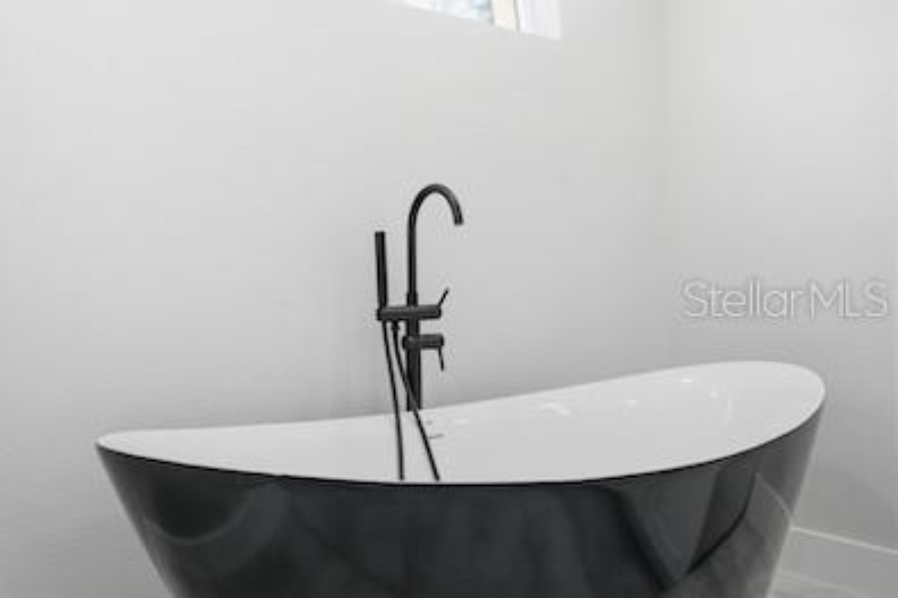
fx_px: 873
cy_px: 299
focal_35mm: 35
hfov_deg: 54.5
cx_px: 449
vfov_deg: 37.8
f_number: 7.1
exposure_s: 1/800
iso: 2000
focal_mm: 35
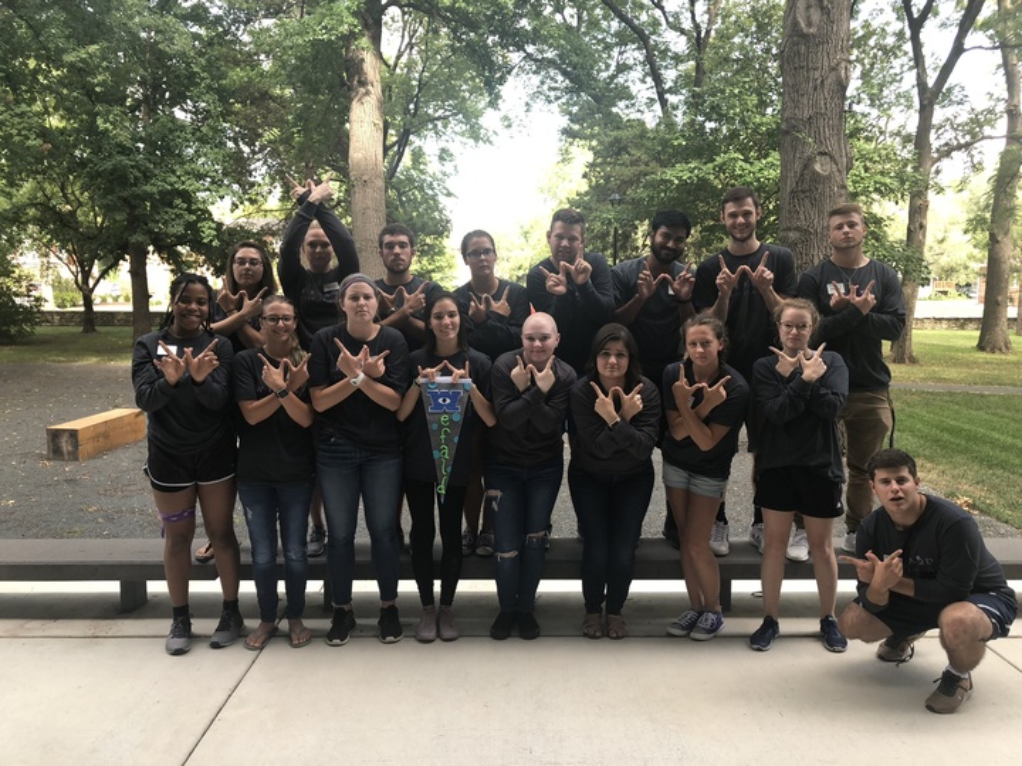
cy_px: 383
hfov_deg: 63.4
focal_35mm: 28
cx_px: 511
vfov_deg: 49.7
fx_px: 827
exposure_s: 1/120
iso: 40
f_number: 1.8
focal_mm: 3.99
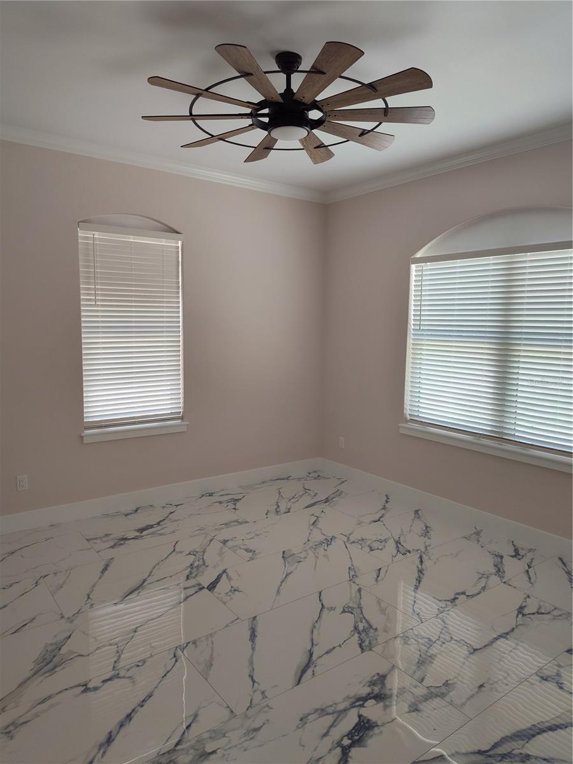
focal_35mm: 23
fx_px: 508
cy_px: 382
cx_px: 286
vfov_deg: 73.9
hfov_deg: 58.9
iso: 112
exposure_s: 1/120
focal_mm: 5.56
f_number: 1.8
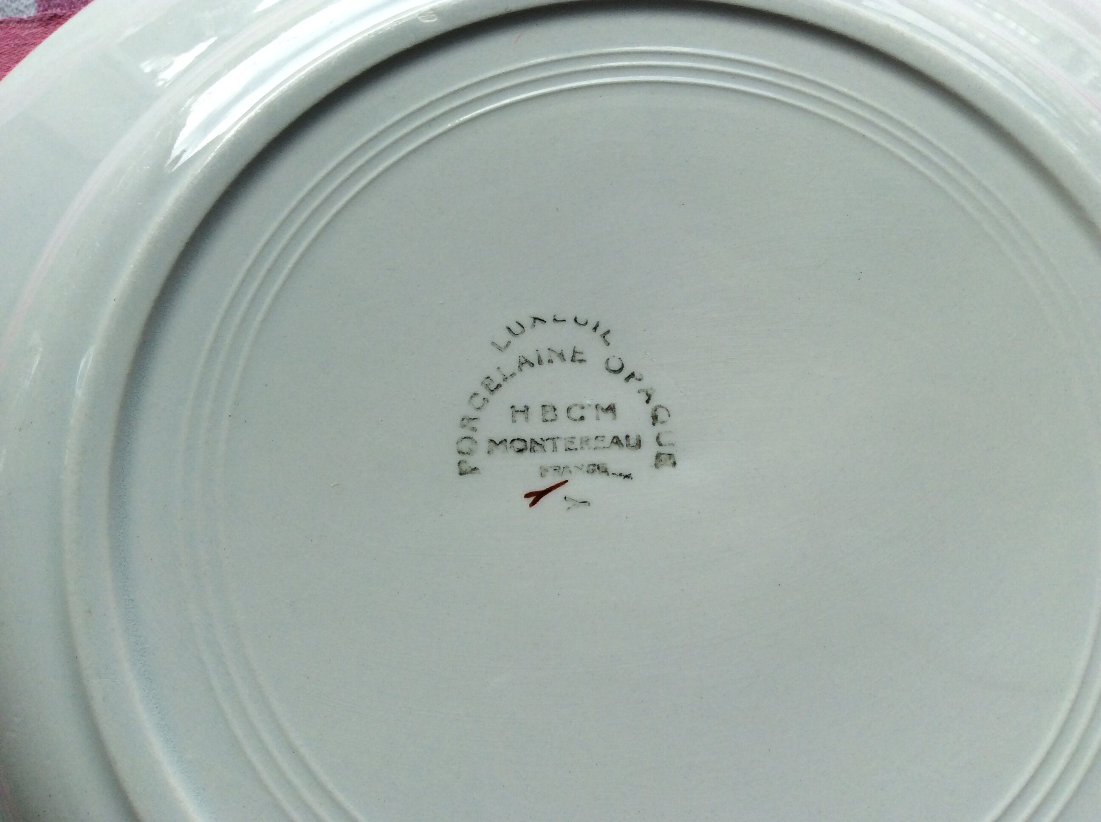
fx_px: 1016
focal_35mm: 32
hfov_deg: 56.9
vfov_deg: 44.1
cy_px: 411
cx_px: 550
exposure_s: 1/321
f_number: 2.4
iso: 32
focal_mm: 3.3
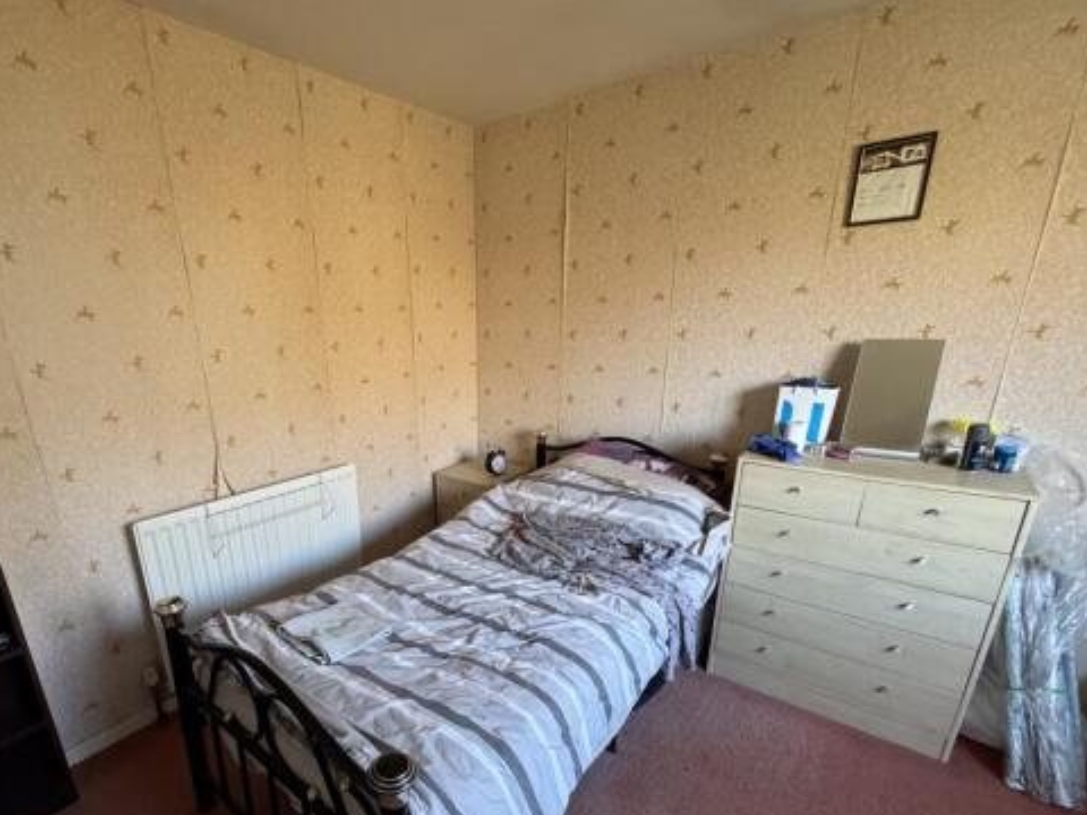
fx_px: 534
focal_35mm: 17
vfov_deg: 73.9
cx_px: 454
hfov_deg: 90.2
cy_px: 492
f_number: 2.2
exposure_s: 1/89
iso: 320
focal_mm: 2.22
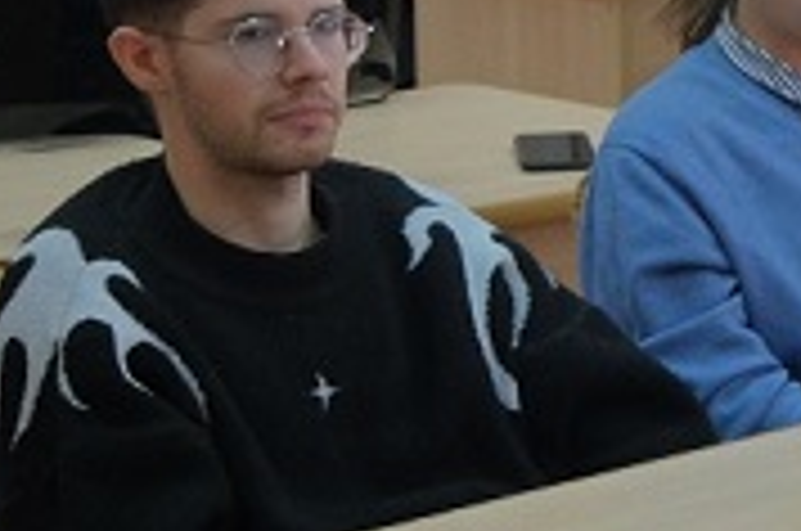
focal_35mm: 167
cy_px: -22
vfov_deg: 8.1
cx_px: 1737
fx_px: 3709
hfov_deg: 10.9
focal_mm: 19.2
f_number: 4
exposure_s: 1/100
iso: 1250
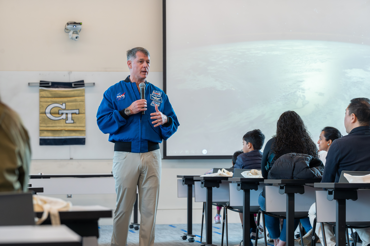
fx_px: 1058
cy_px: 123
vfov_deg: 13.3
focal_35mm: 103
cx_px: 185
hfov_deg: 19.8
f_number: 5.6
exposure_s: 1/100
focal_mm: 103
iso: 1250
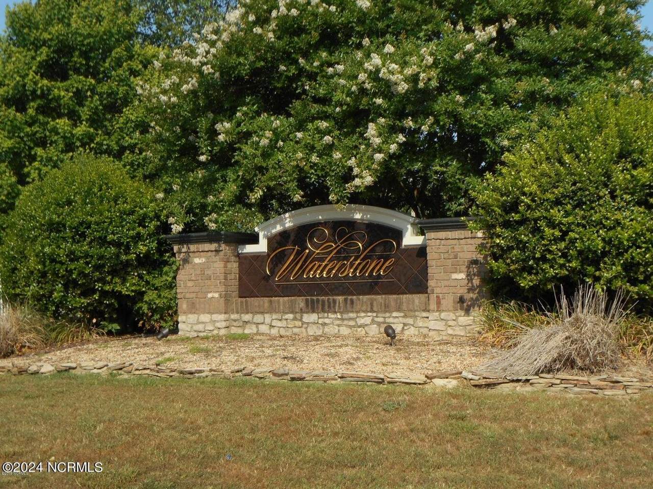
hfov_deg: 32.7
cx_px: 326
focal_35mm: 59
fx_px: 1113
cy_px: 244
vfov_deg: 24.8
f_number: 5.1
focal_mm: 10.5
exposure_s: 1/320
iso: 80
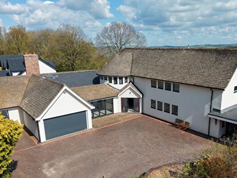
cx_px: 150
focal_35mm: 32
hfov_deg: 56.1
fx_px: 219
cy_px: 103
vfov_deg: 44.0
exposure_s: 1/6000
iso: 270
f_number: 1.8
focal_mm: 8.67
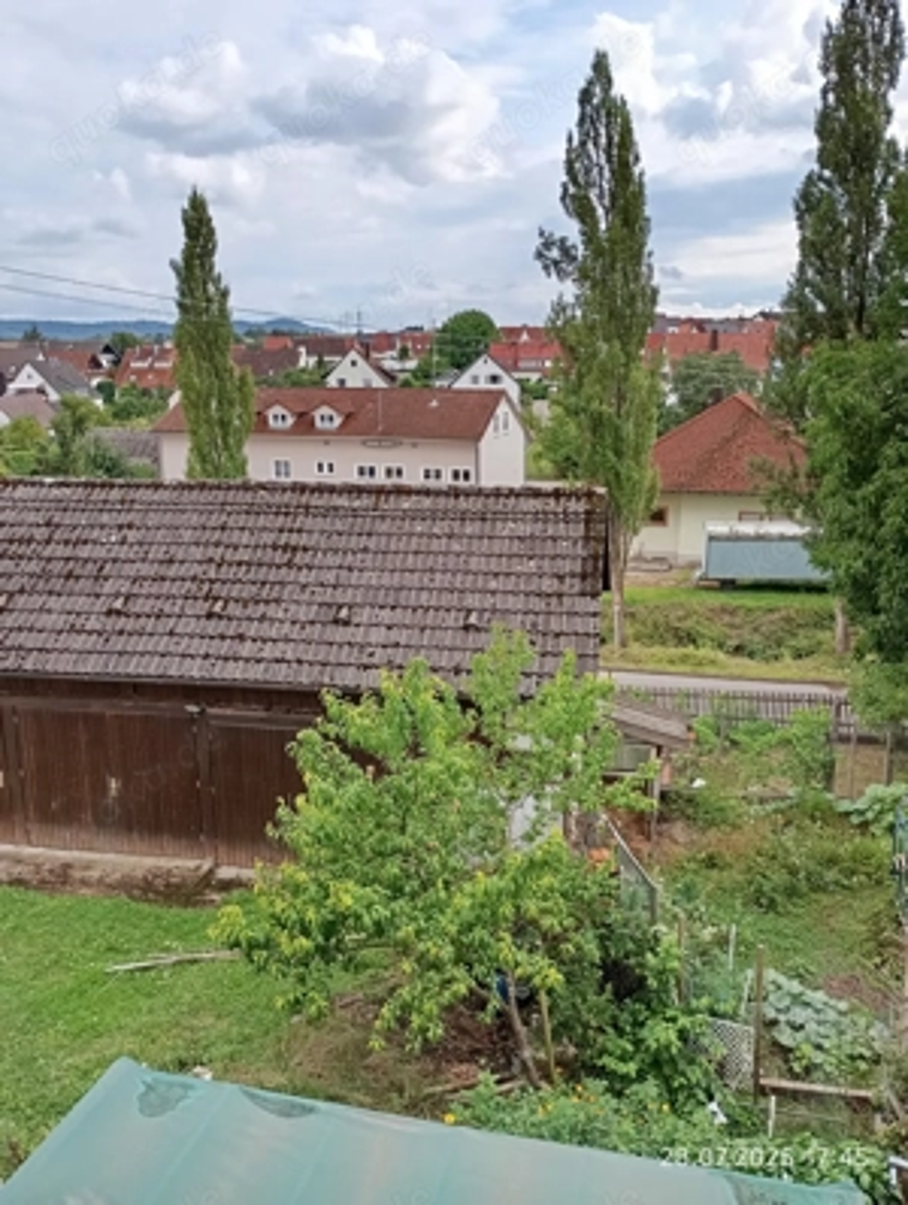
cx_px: 454
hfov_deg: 49.9
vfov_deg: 63.4
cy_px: 602
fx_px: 976
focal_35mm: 28
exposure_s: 1/100
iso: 131
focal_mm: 4.27
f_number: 1.8
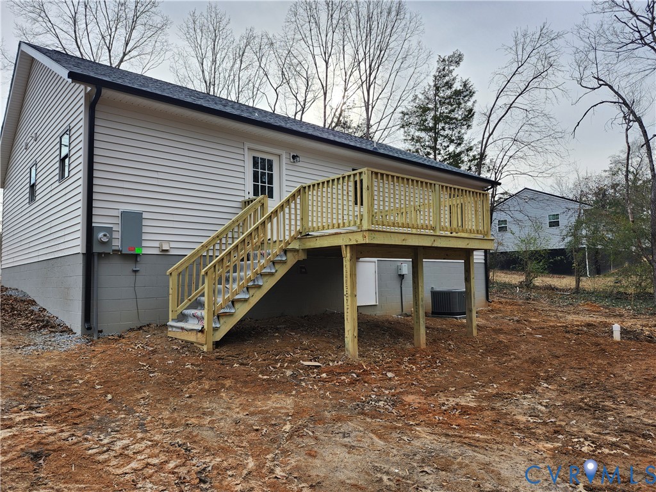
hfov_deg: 73.9
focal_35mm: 23
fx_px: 436
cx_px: 328
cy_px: 246
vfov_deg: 58.9
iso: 25
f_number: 1.8
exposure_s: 1/493
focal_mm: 5.54
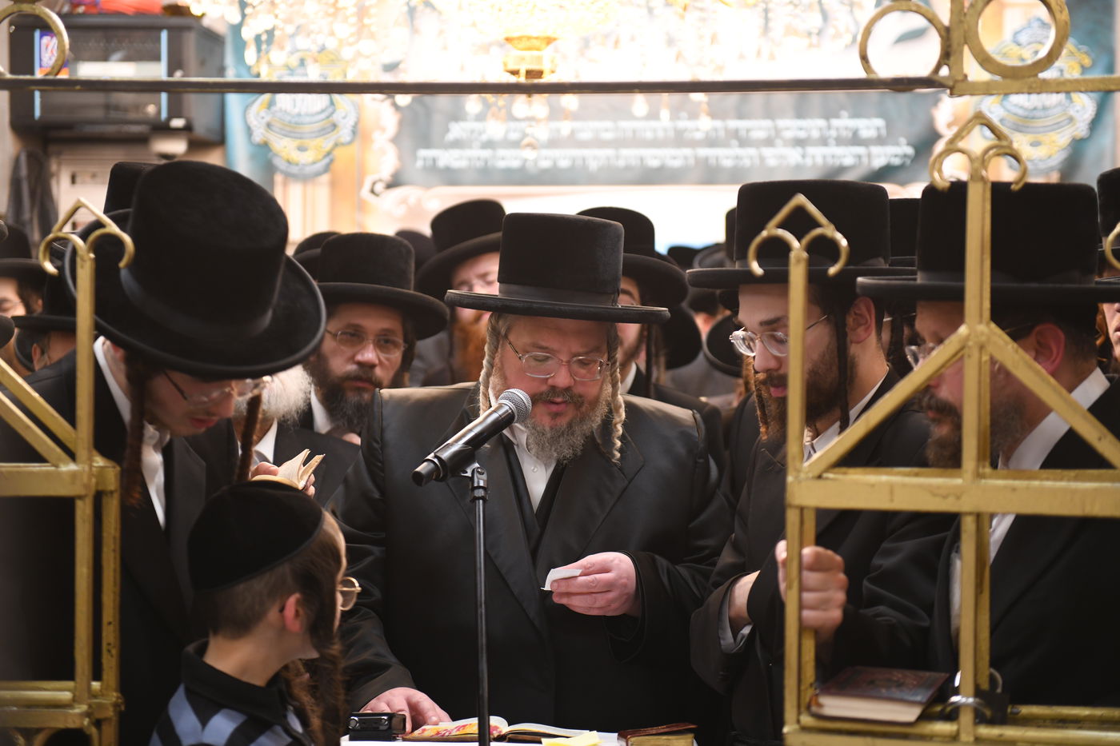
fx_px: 2177
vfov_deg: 19.5
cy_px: 373
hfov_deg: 28.8
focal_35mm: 70
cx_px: 560
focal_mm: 70
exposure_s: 1/125
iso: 1250
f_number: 2.8
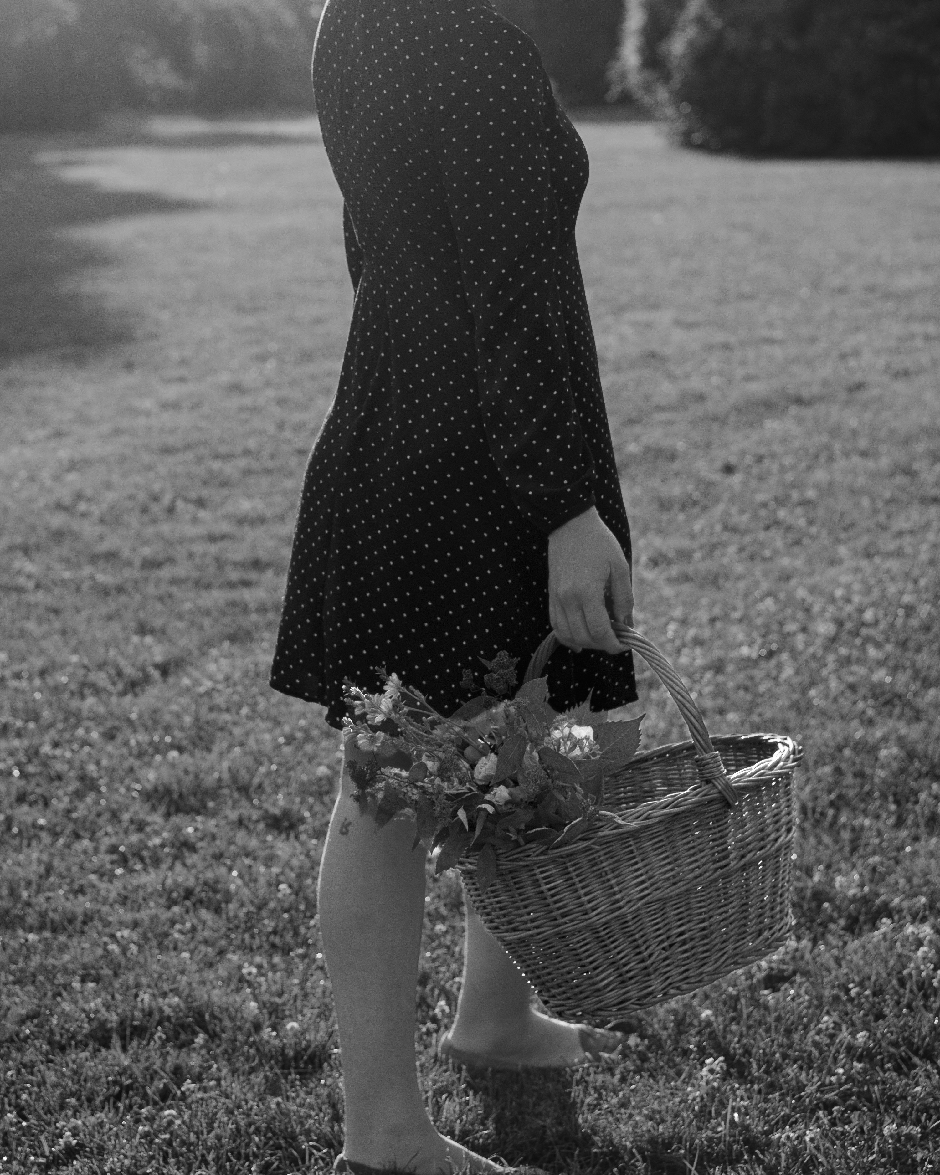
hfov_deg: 19.6
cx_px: 393
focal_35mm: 78
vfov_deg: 24.3
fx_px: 2713
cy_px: 406
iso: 200
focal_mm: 33
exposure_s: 1/800
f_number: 2.8
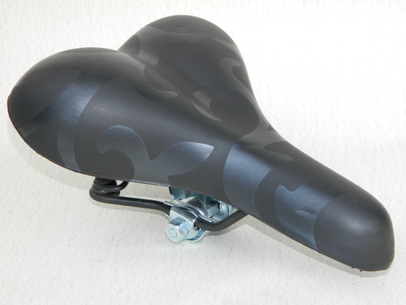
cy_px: 152
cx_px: 203
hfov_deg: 23.3
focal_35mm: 84
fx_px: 985
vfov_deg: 17.6
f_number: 4.2
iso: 80
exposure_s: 1/125
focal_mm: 15.1
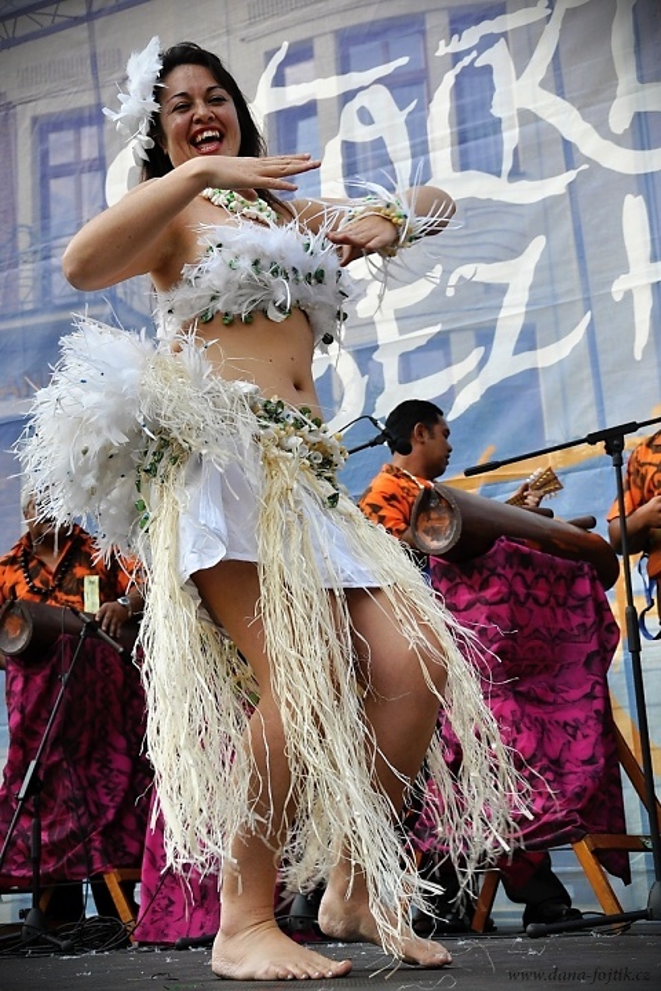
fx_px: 1322
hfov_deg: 28.1
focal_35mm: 48
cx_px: 330
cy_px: 496
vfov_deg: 41.1
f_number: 5.6
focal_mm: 32
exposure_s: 1/250
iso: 200
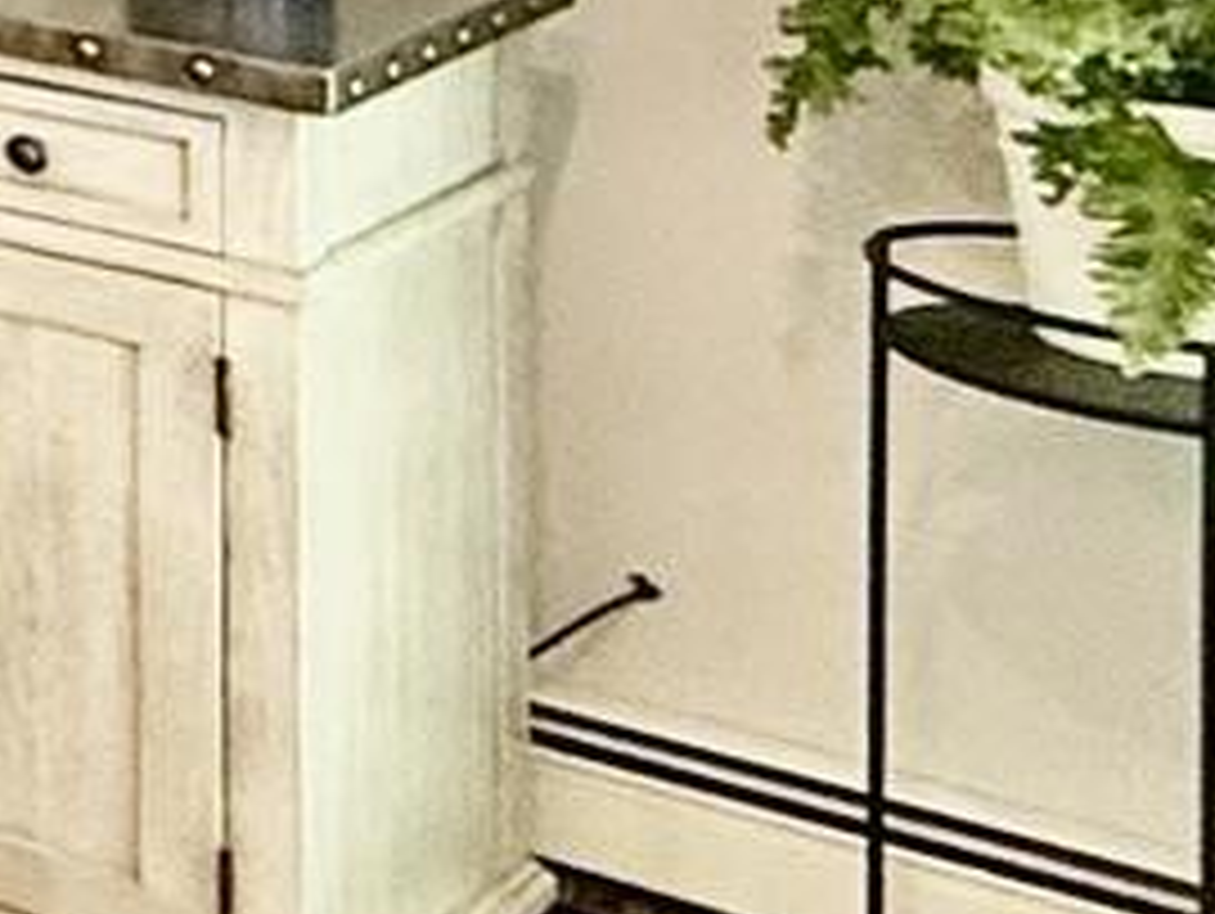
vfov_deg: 12.4
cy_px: -887
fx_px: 3724
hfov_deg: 11.0
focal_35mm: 106
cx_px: -2524
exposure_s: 1/60
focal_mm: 2.22
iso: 160
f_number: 2.2
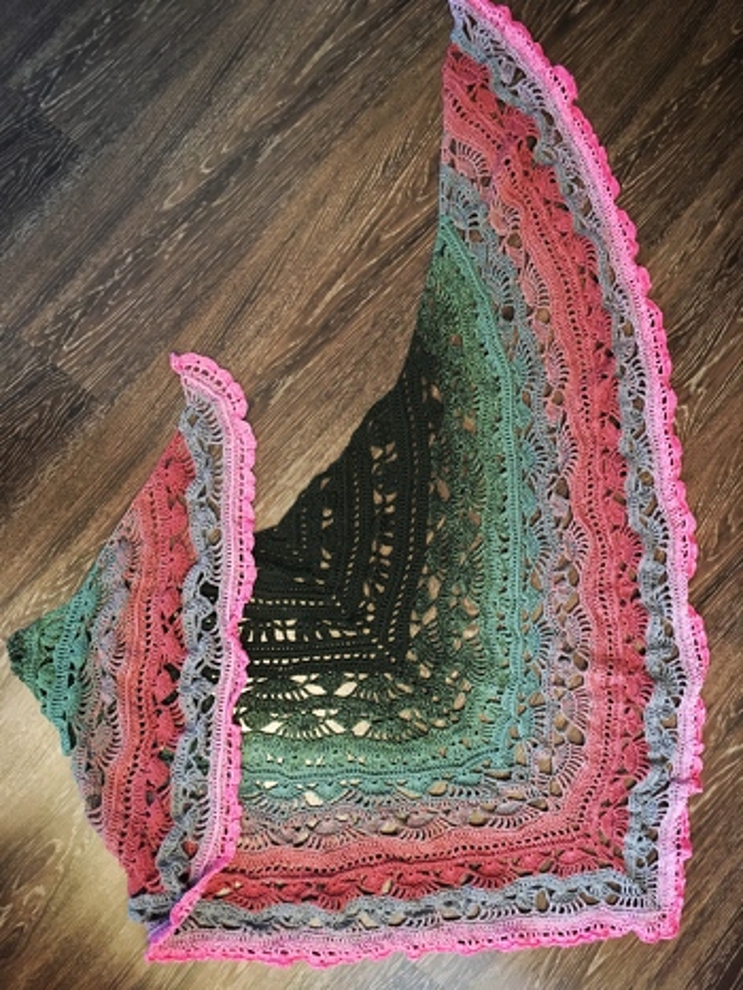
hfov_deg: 48.3
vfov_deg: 61.6
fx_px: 829
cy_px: 495
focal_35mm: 29
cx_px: 372
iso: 400
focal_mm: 4.15
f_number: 2.2
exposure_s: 1/17
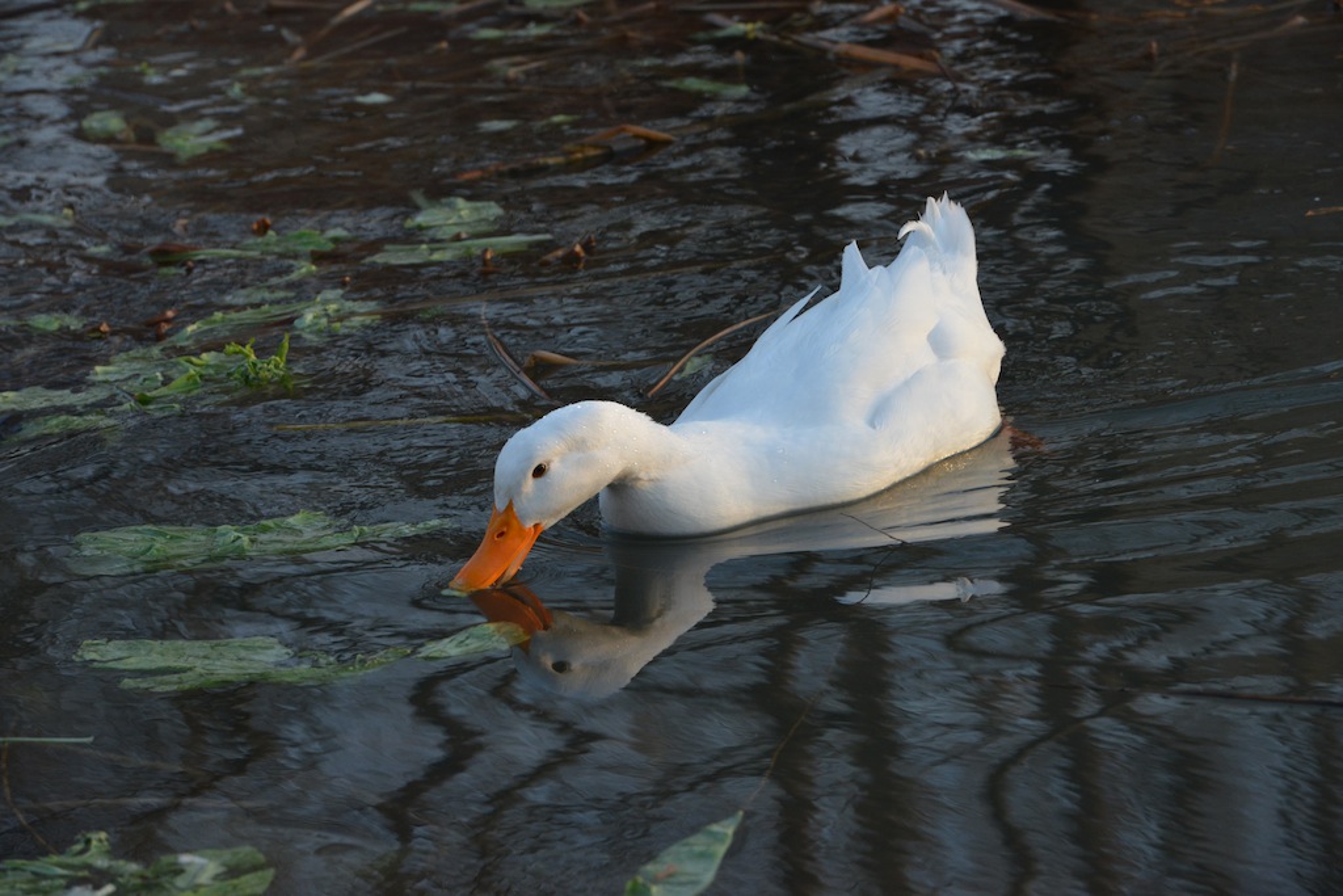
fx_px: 7462
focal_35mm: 200
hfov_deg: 10.3
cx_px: 672
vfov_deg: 6.9
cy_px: 448
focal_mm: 200
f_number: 9
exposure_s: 1/320
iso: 1600
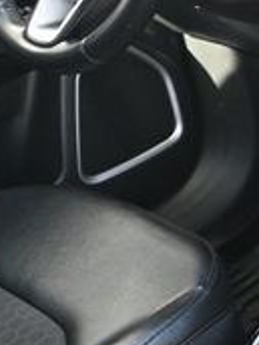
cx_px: 580
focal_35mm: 105
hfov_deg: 11.9
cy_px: 122
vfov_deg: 18.7
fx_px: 1046
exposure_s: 1/125
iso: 1250
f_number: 3.8
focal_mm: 19.5
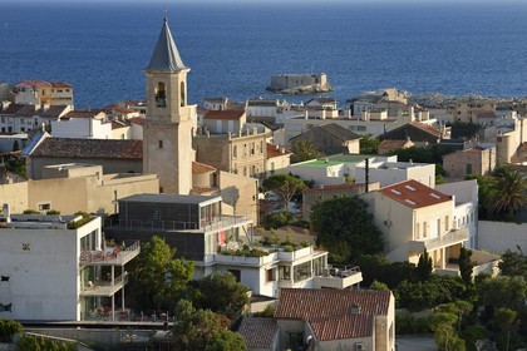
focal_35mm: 110
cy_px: 176
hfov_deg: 18.6
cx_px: 264
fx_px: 1610
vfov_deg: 12.5
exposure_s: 1/250
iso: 200
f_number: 9
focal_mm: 110
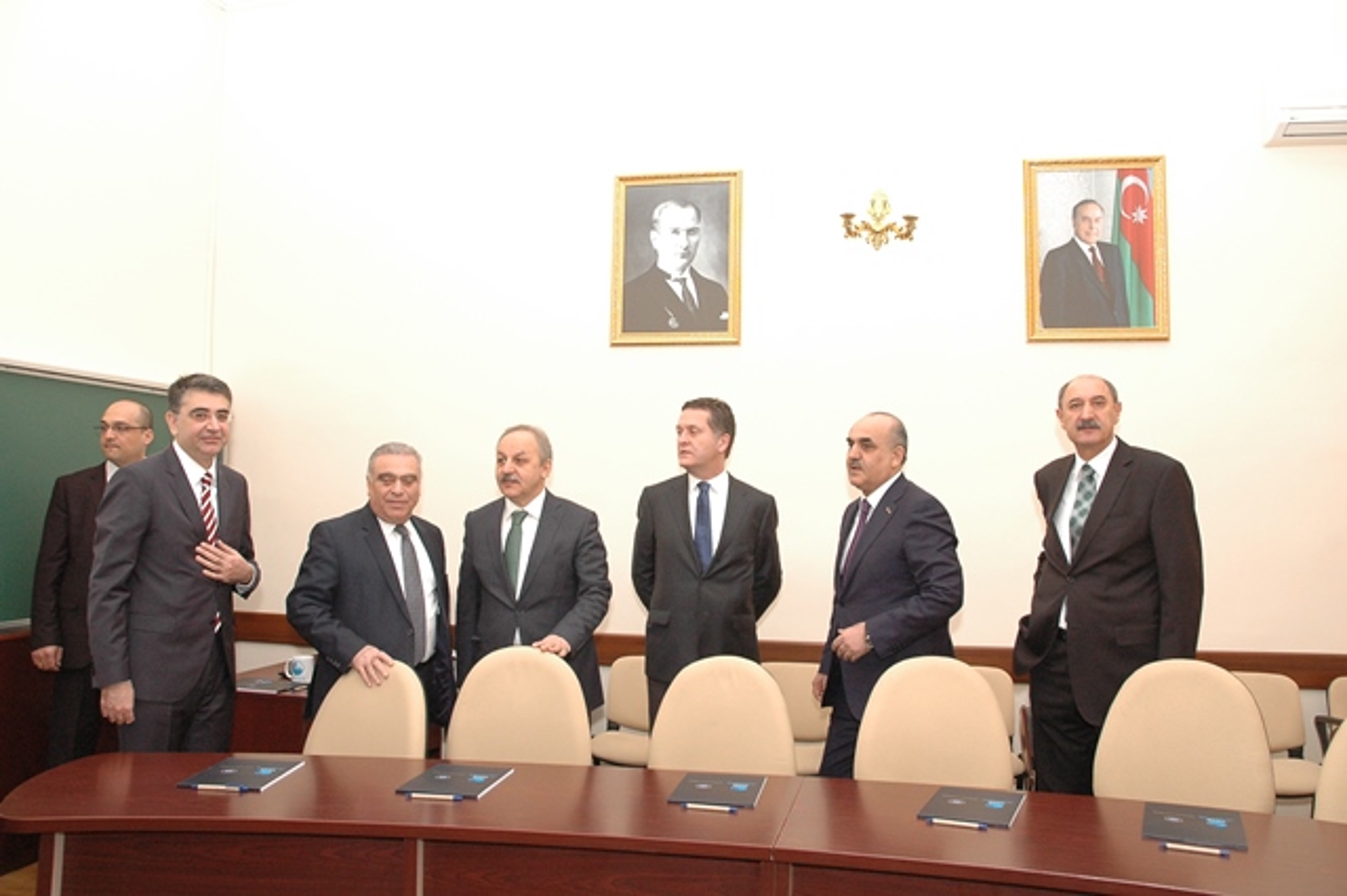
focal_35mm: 27
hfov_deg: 67.4
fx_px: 1010
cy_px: 448
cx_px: 674
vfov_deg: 47.9
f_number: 6.3
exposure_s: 1/100
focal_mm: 18
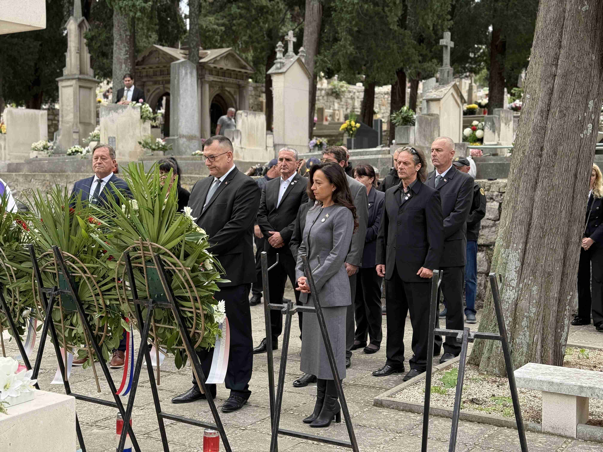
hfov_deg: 39.7
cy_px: 226
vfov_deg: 30.3
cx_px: 302
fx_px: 836
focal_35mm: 48
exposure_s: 1/273
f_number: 1.78
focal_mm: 6.76
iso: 100
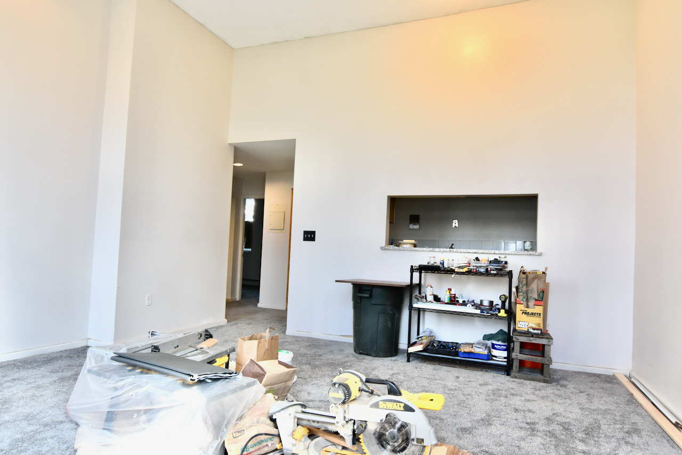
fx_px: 398
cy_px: 228
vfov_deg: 59.5
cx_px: 341
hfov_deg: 81.2
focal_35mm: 21
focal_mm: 14
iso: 800
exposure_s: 1/100
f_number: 5
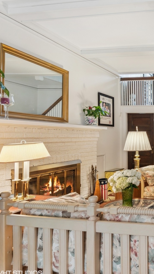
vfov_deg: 71.9
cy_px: 137
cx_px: 200
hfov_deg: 33.0
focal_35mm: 26
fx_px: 189
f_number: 9
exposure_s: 1/3.33
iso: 200
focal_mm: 16
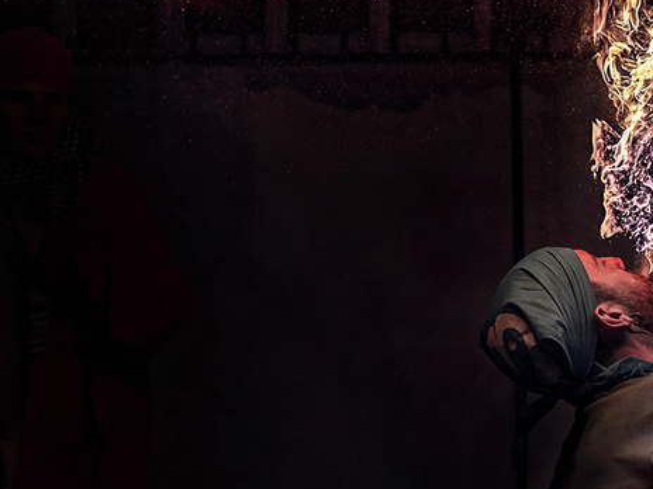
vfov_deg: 4.9
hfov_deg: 6.5
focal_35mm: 305
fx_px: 5754
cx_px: 500
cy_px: 358
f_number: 5.6
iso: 500
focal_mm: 105
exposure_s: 1/1250
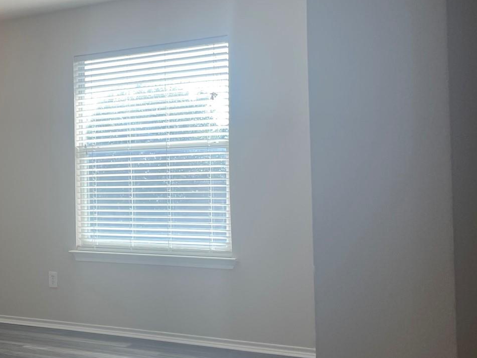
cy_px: 180
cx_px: -20
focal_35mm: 56
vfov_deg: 26.1
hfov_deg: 31.3
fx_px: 772
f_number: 1.6
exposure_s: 1/120
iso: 40
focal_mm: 4.2
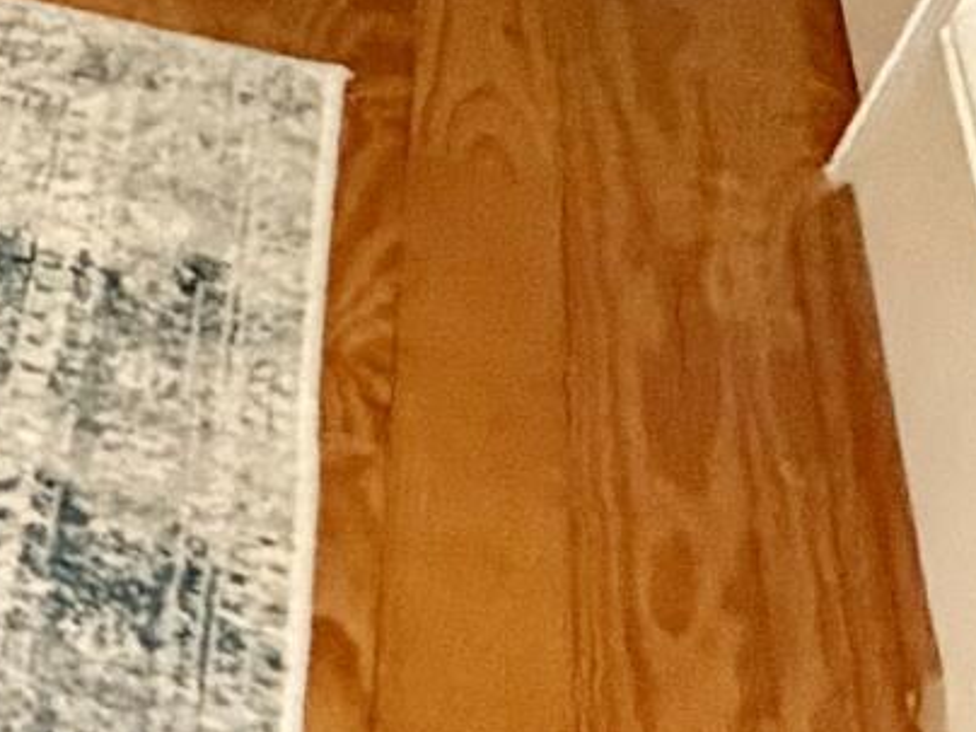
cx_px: -1940
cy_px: 80
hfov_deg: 11.4
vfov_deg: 14.1
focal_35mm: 104
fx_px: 2932
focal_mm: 2.22
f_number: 2.2
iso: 640
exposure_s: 1/60
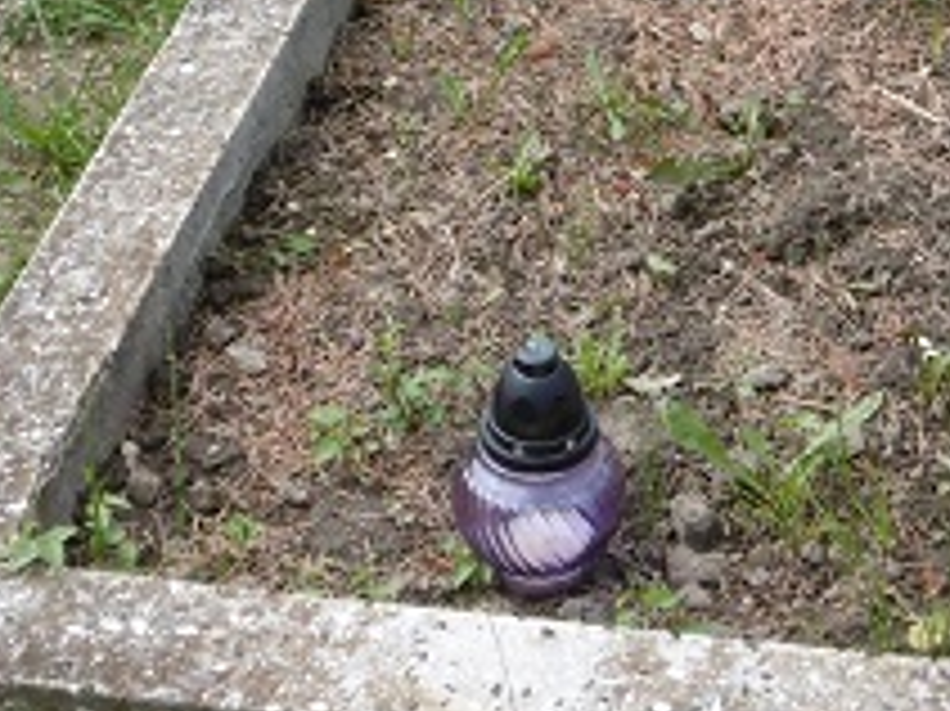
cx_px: 743
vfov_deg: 16.0
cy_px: 58
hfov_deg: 21.3
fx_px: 2496
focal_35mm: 91
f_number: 3.1
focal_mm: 4.3
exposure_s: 1/640
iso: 100
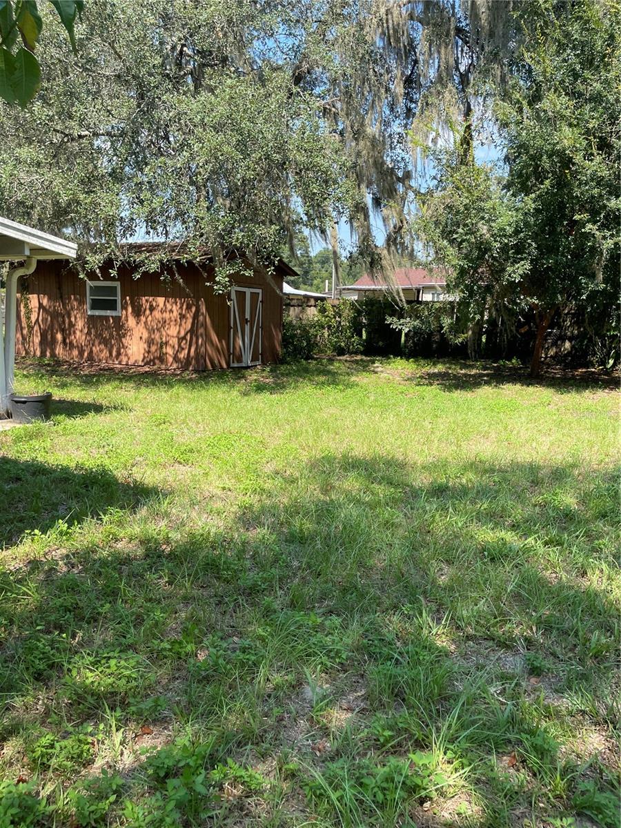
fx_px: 622
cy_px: 414
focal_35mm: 26
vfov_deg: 67.3
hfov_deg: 53.1
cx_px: 310
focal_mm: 4.2
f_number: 1.6
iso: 32
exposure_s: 1/917
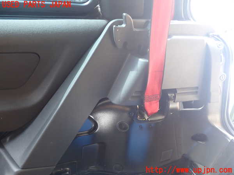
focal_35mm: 30
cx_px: 117
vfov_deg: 46.8
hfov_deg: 60.0
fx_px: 203
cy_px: 88
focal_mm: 5.4
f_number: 2.3
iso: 200
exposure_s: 1/30
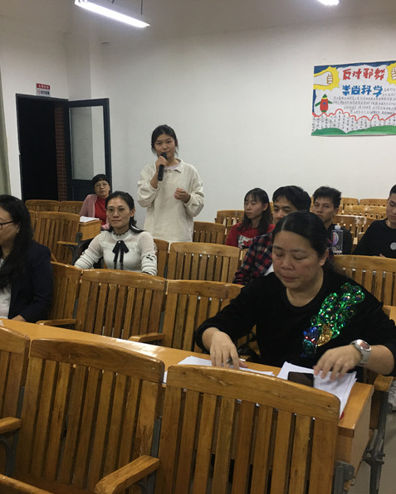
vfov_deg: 47.9
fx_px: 557
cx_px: 195
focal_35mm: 38
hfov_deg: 39.2
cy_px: 246
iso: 40
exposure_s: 1/17
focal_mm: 4.15
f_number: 2.2
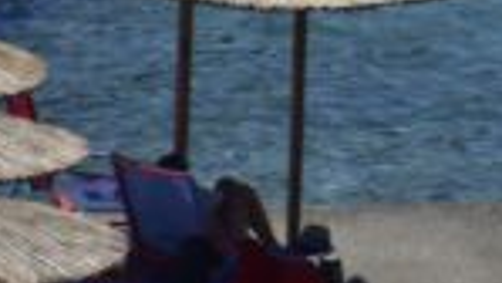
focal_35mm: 2030
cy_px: -426
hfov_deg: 1.1
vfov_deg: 0.6
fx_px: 27036
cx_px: 681
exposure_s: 1/800
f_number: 5.6
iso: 100
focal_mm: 300
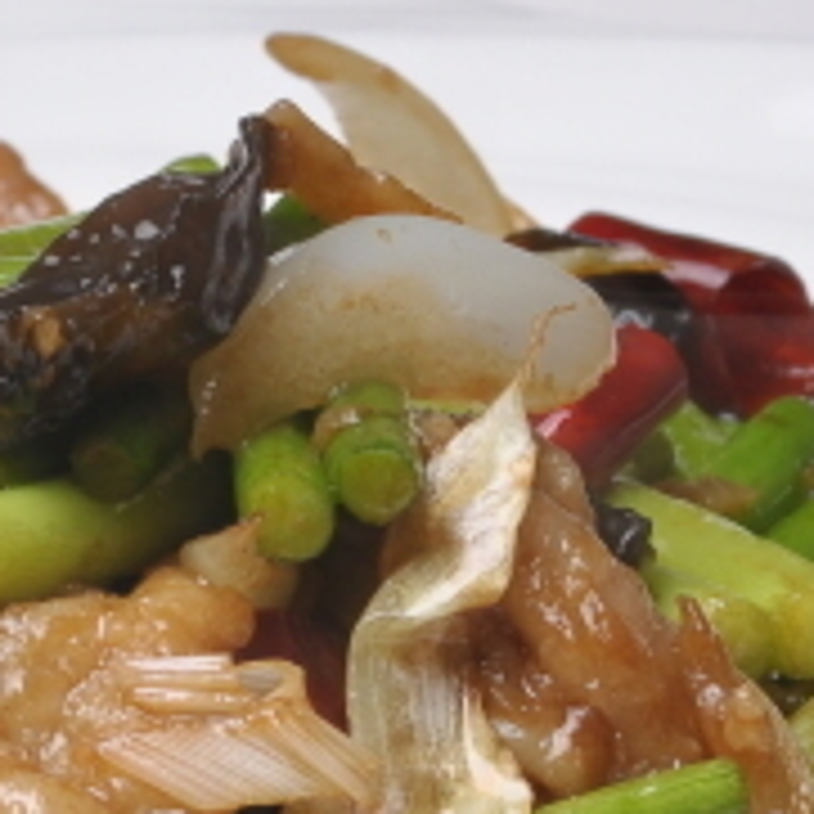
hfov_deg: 2.3
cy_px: 787
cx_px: -45
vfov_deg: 2.3
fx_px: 20150
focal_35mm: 757
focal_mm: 105
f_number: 13
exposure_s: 1/160
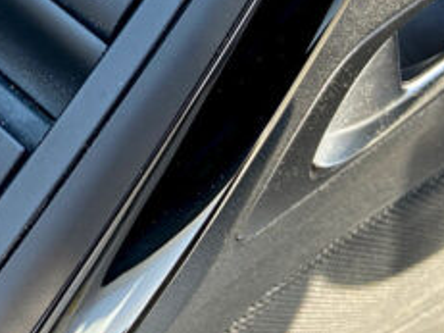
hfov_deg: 20.9
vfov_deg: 15.7
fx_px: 1154
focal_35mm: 90
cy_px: -77
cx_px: -23
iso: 50
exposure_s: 1/122
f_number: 1.8
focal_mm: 4.25
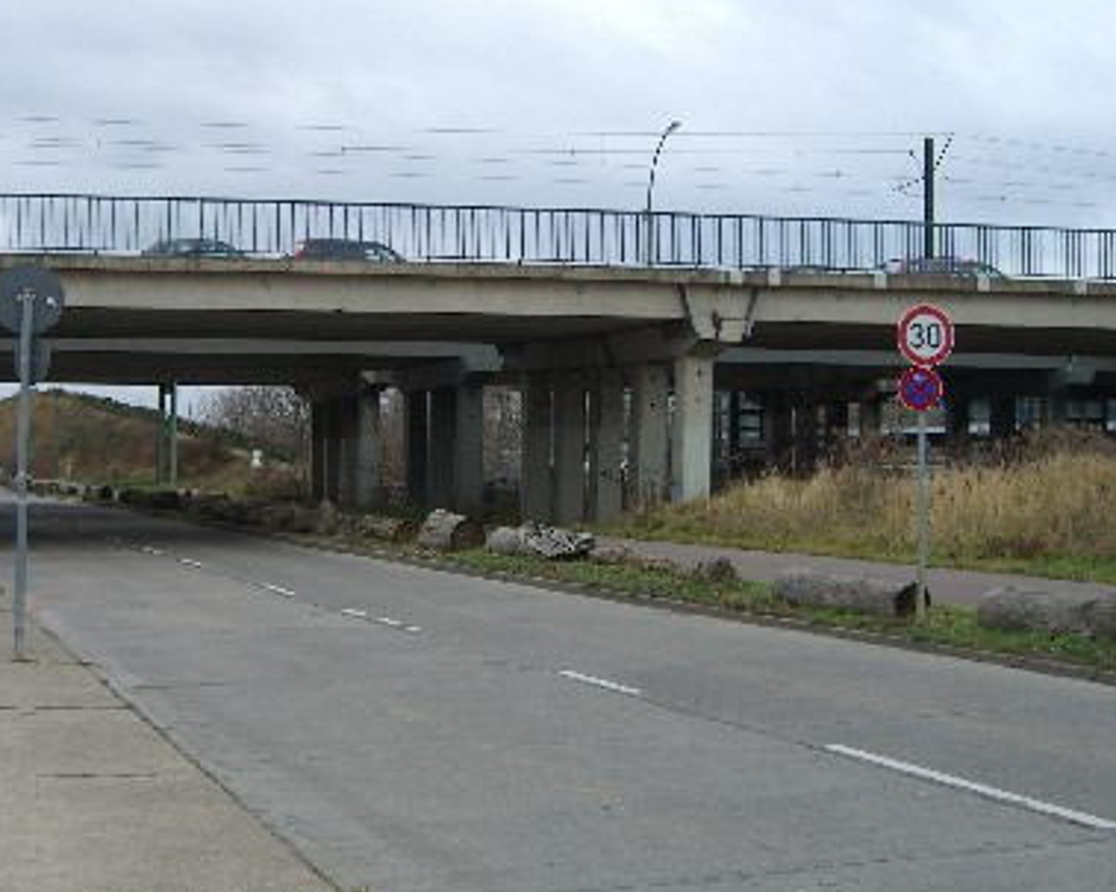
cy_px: 422
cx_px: 446
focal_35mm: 57
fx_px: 1882
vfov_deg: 26.7
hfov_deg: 32.9
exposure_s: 1/125
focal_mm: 7.9
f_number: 2.8
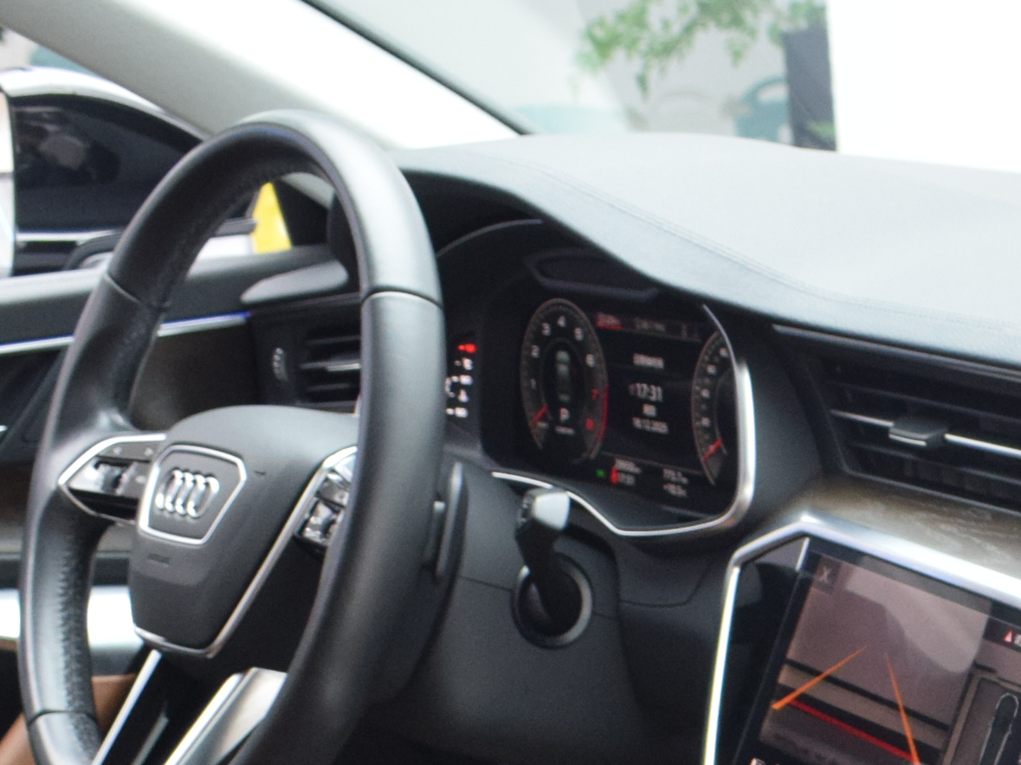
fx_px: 2920
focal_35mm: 99
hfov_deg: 18.9
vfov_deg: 14.0
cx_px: 1188
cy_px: 1148
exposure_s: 1/30
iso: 1000
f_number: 5.6
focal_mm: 18
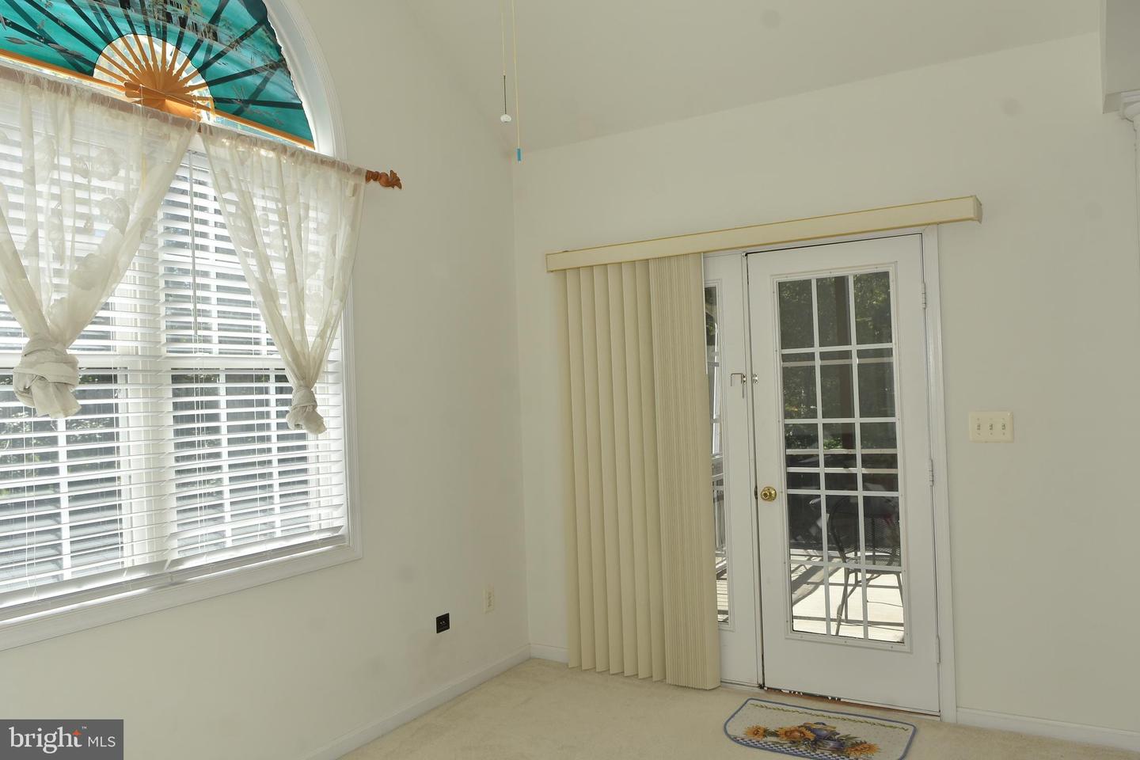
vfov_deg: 50.4
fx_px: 807
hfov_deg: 70.4
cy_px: 380
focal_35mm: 26
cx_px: 570
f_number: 7.1
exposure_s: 1/200
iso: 200
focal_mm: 17
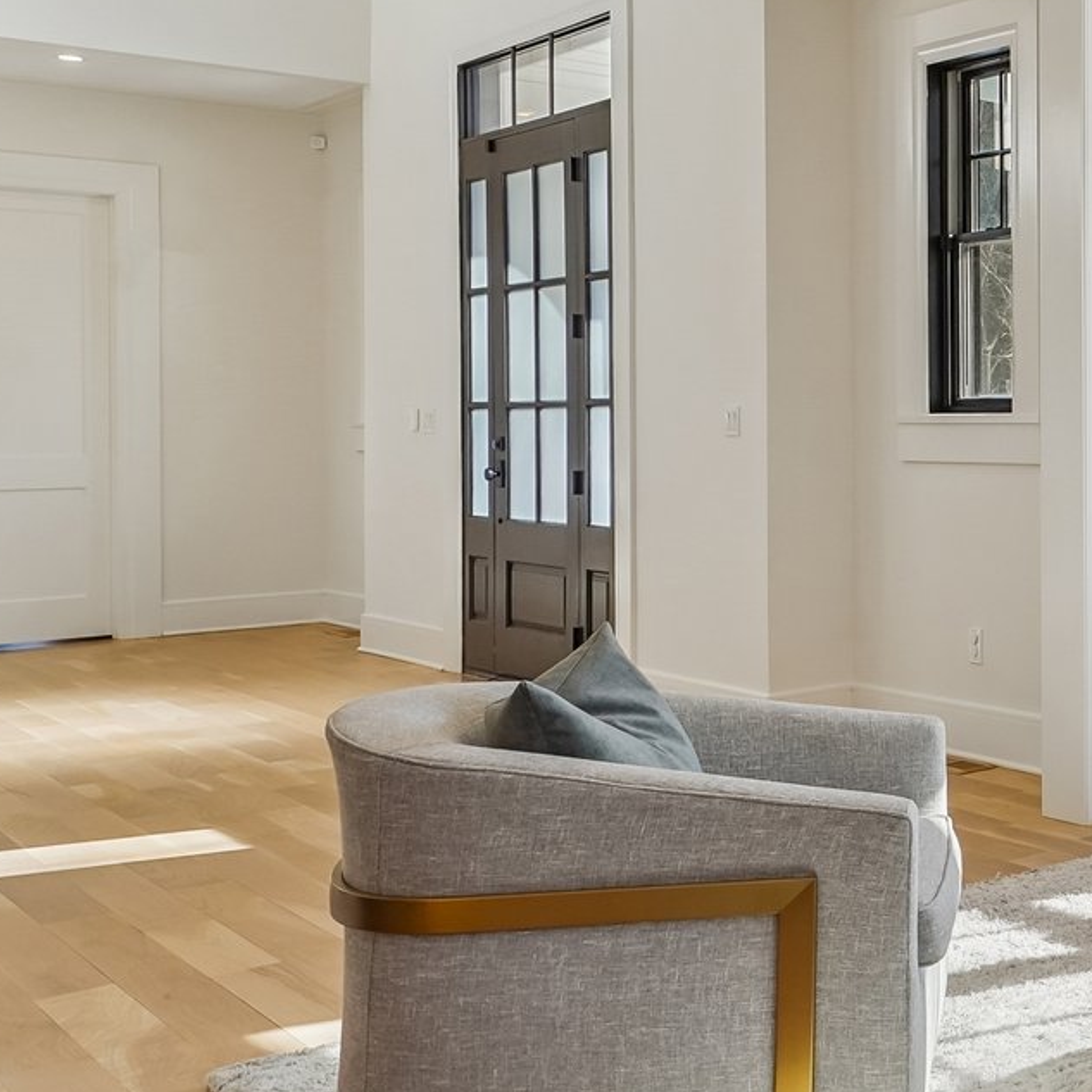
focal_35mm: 44
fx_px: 1570
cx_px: 1658
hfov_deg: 26.7
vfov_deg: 38.1
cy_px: 413
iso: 400
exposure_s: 1/200
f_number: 8
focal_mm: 16
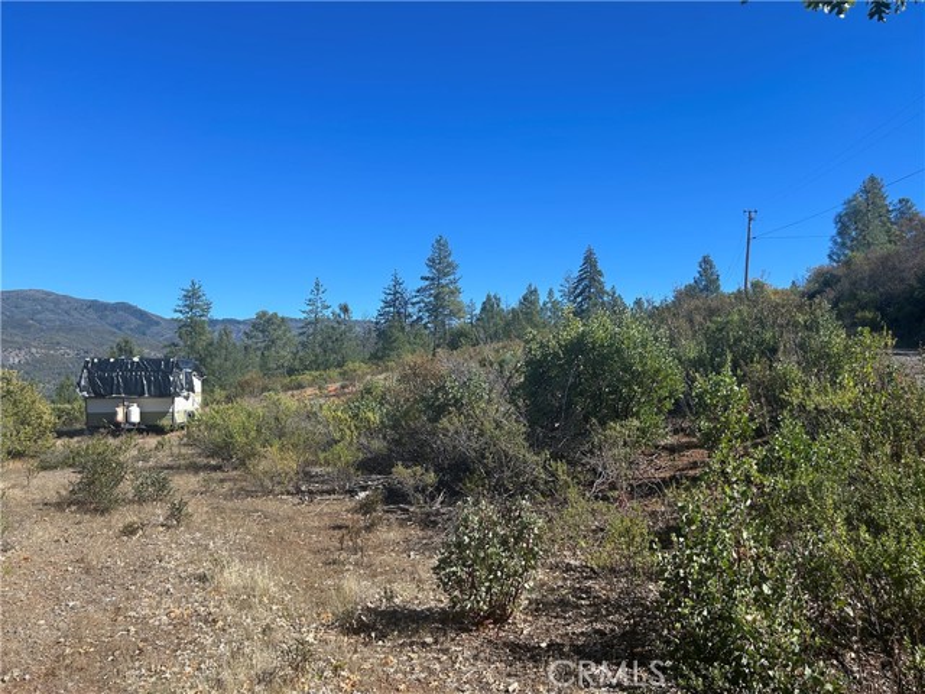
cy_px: 347
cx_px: 462
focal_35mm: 26
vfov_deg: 53.1
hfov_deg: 67.3
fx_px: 695
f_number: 1.5
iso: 50
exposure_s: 1/2841
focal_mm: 5.7
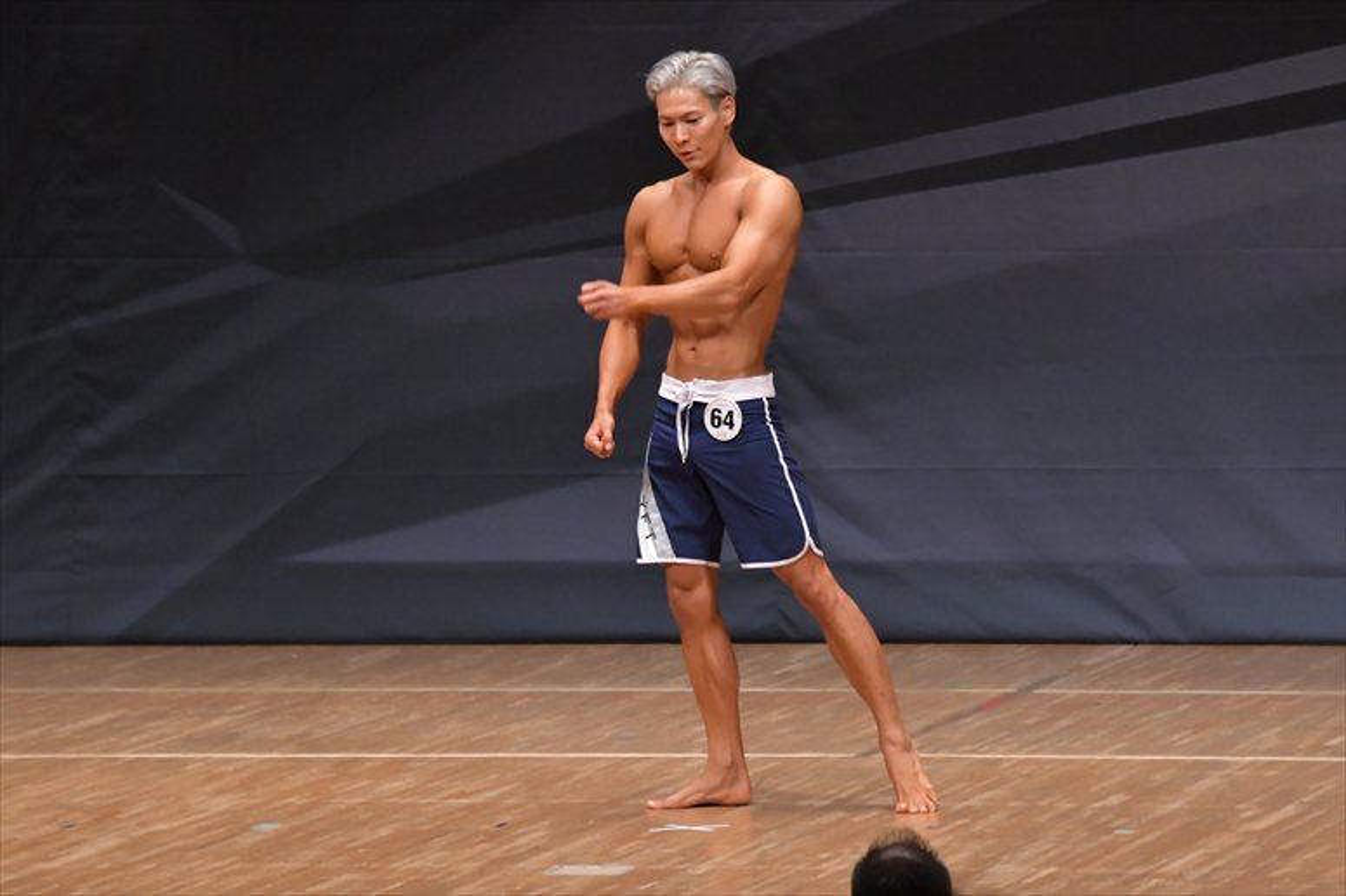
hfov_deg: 7.2
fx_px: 10651
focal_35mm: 285
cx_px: 673
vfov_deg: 4.8
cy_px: 448
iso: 6400
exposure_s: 1/400
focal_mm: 190
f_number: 5.6
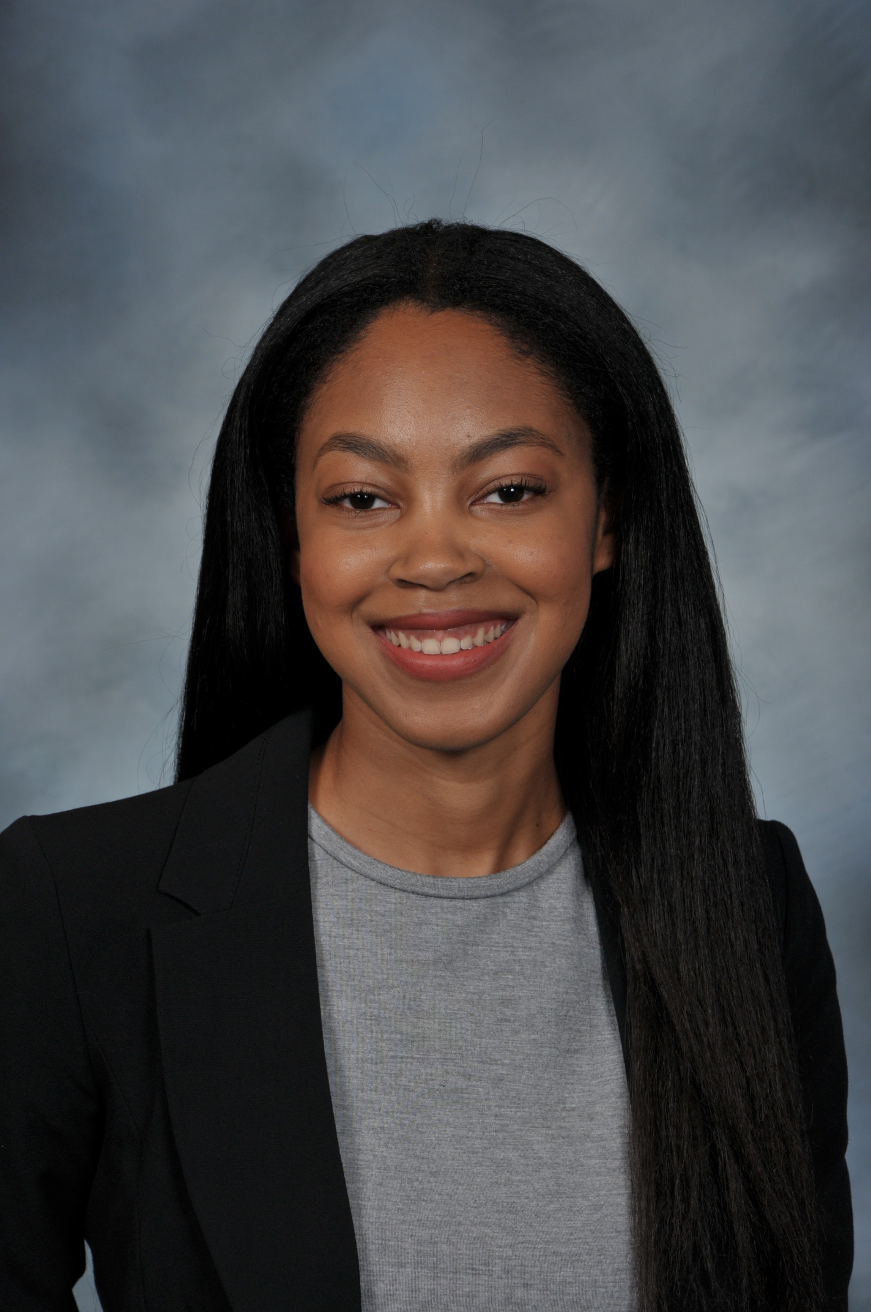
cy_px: 656
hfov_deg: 8.7
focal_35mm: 158
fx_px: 5730
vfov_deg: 13.1
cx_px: 436
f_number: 9
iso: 200
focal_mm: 105
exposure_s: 1/125
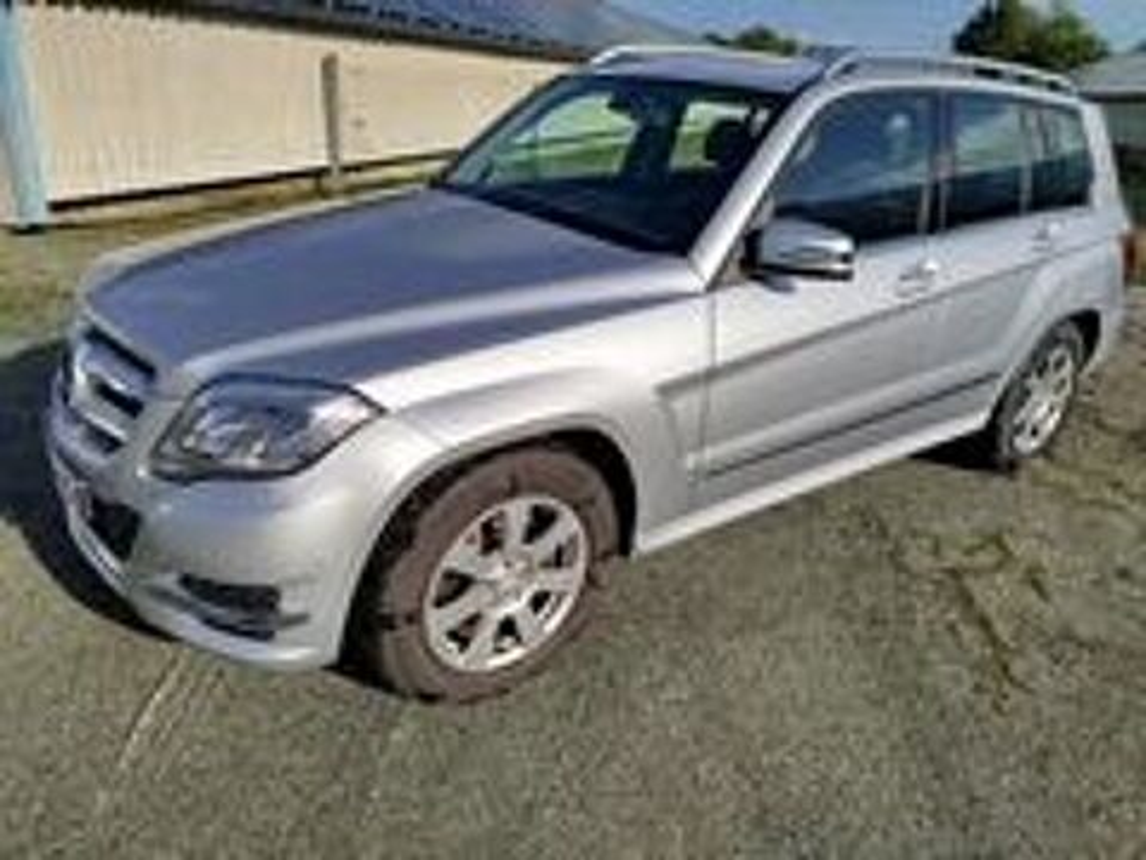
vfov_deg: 56.8
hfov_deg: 71.6
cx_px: 573
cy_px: 430
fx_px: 795
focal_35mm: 24
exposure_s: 1/2007
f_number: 1.7
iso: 50
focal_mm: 5.31
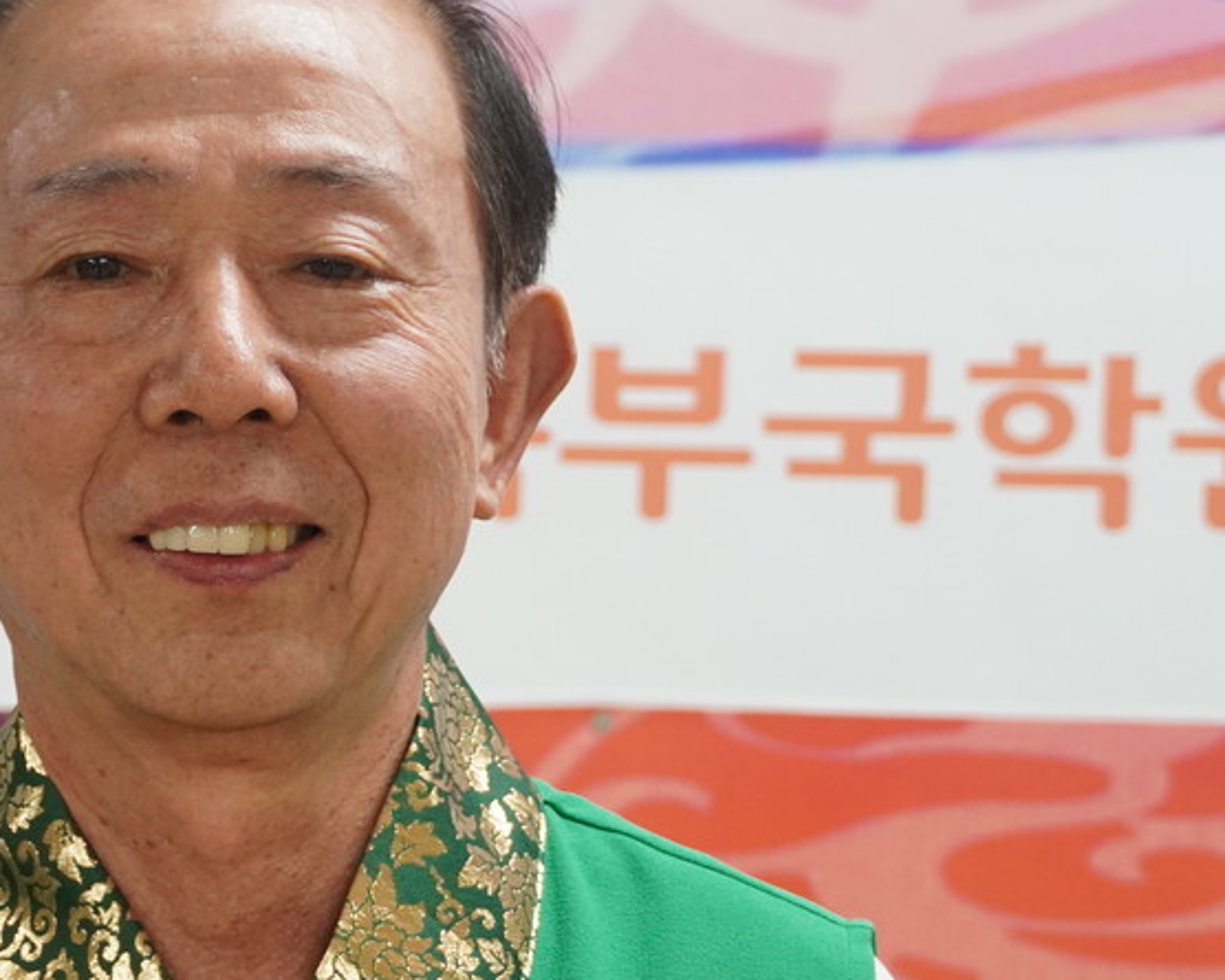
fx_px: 6346
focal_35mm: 175
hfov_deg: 11.0
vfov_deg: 8.8
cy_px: 649
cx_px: 167
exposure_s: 1/80
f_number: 5
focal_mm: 54
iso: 1600
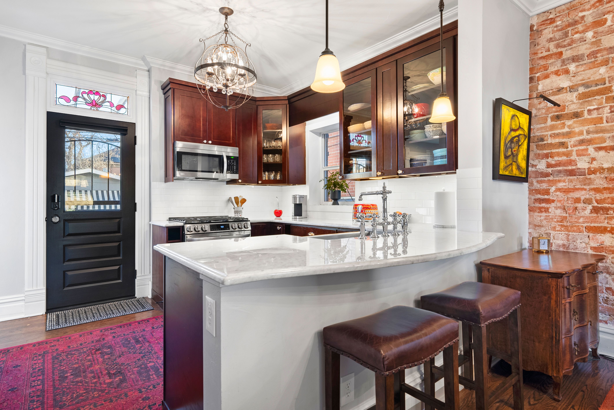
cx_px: 307
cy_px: 205
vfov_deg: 64.6
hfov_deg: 86.9
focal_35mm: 19
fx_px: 324
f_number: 8
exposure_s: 1/4
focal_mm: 19
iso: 640
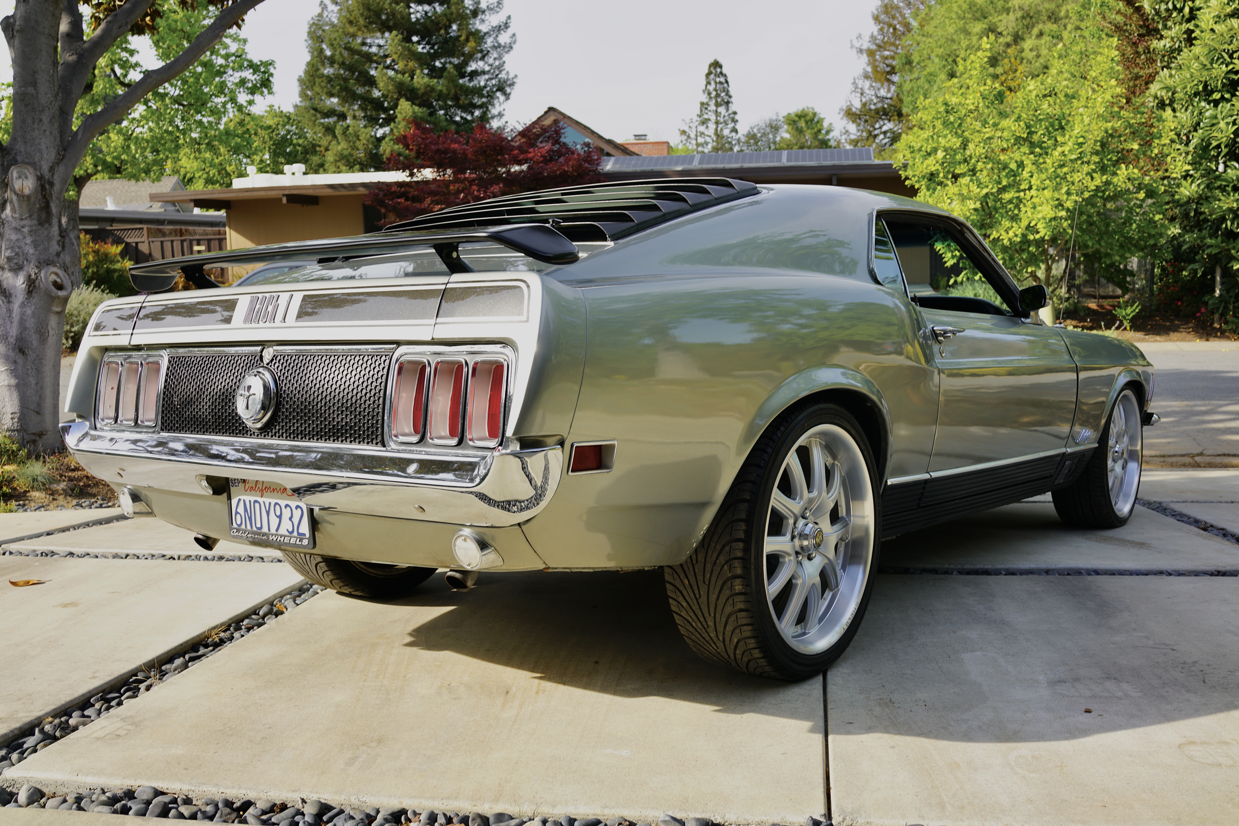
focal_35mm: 35
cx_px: 620
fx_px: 1205
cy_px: 413
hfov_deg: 54.4
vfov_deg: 37.9
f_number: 8
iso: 100
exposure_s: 1/100
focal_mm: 35
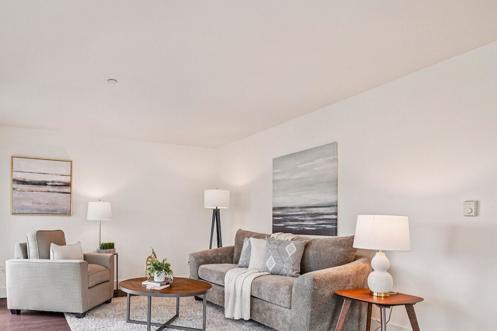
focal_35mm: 23
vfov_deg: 53.3
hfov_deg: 73.8
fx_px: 317
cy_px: 236
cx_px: 166
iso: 1600
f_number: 8
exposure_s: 1/25
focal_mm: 16
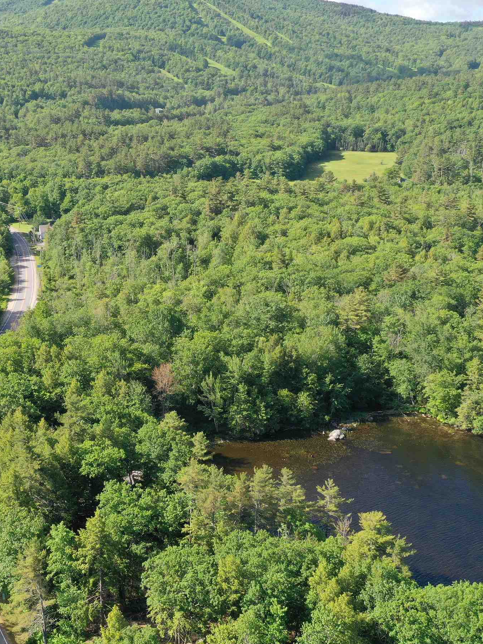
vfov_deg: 41.2
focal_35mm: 46
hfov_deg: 31.3
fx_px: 856
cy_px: 308
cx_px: 163
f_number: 5
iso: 100
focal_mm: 10.26
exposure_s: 1/240
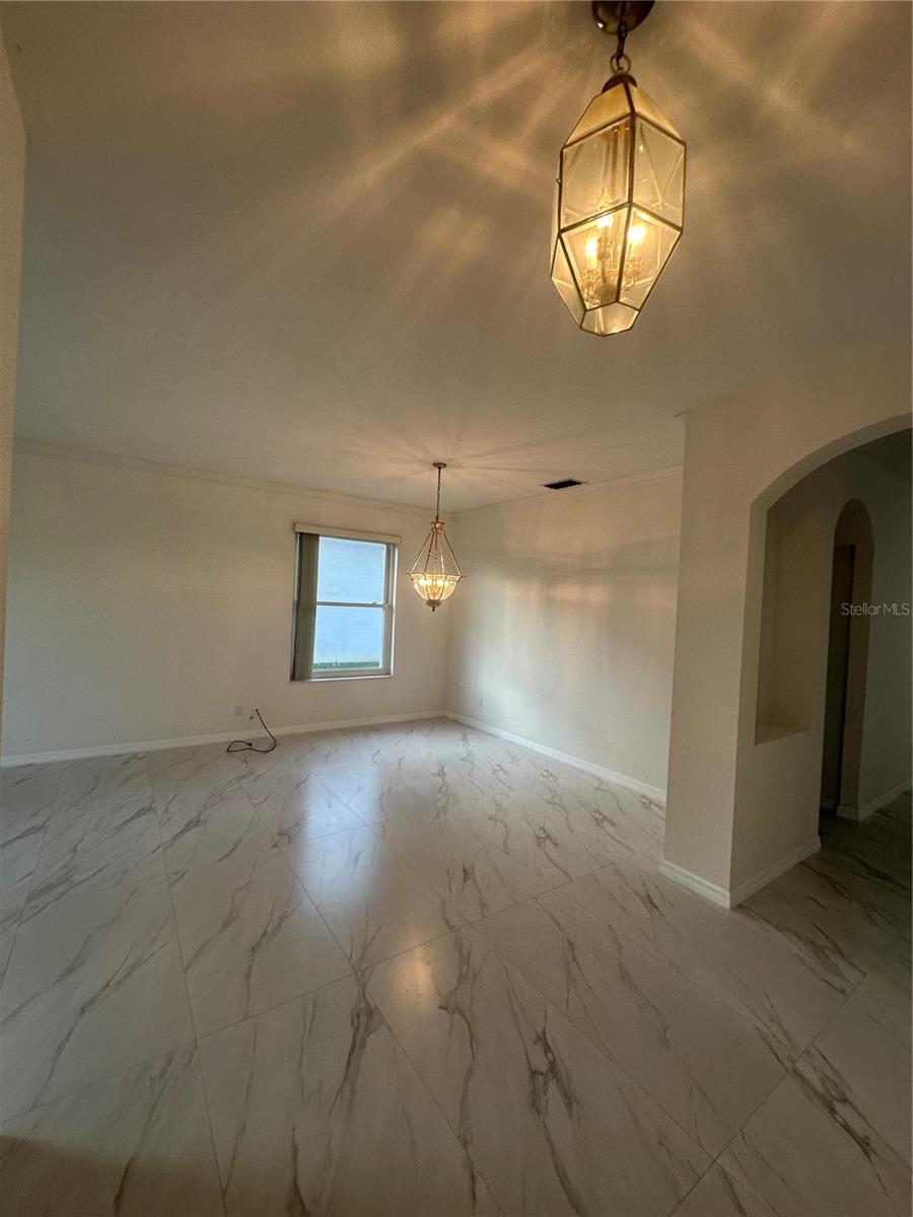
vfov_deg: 102.1
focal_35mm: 14
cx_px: 456
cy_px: 608
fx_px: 492
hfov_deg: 85.7
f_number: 2.2
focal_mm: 2.22
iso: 125
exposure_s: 1/120
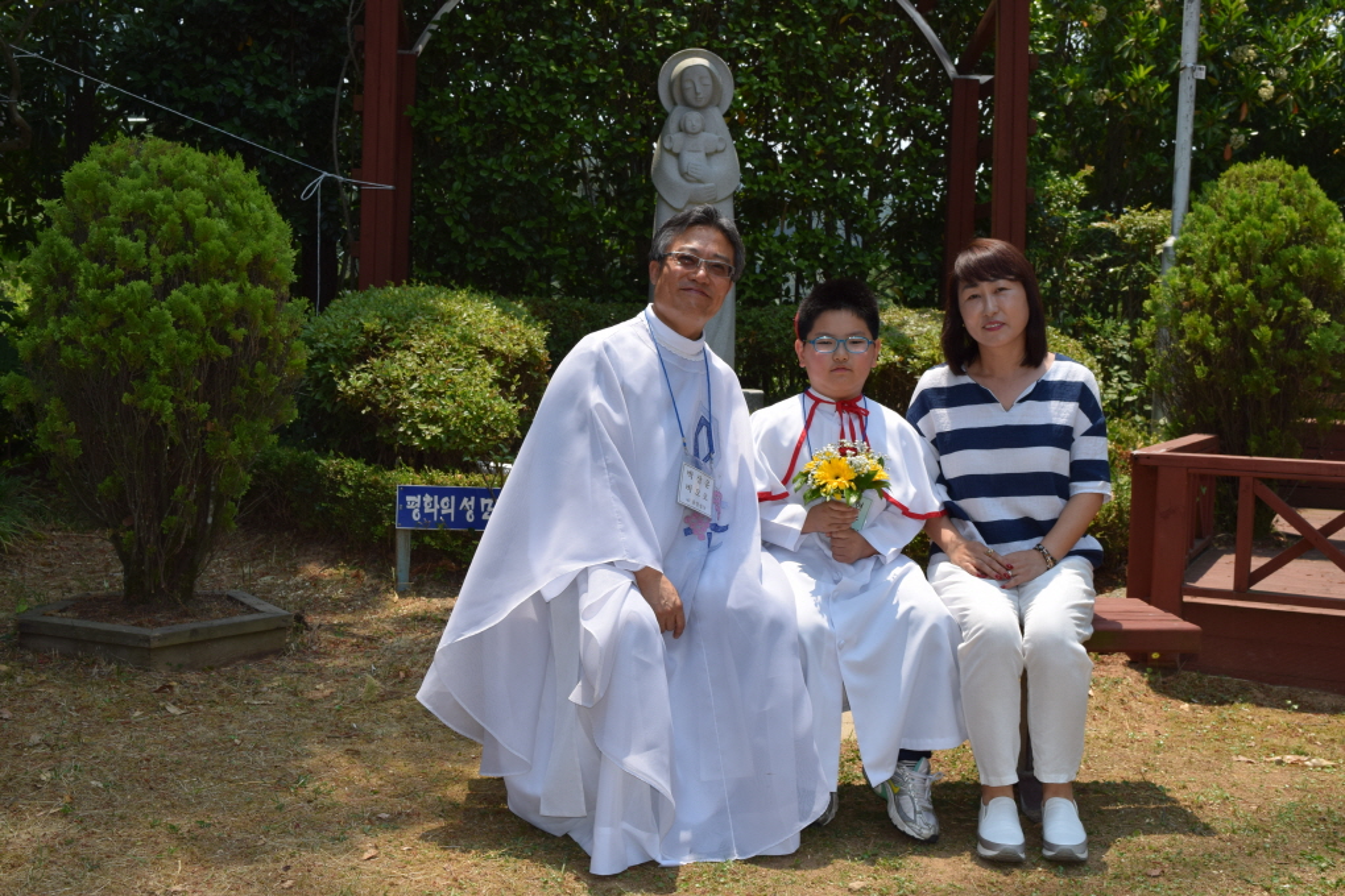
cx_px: 672
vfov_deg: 31.9
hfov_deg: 46.4
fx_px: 1569
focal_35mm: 42
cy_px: 448
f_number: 10
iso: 100
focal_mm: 28
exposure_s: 1/200
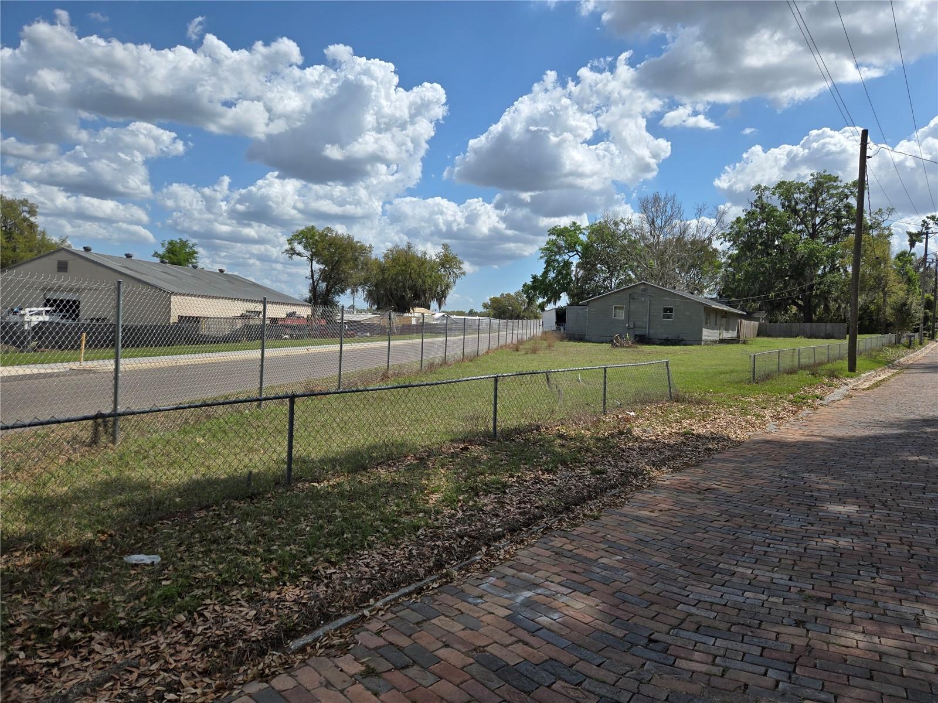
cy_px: 352
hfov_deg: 73.9
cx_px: 469
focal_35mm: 23
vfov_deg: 58.9
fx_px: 623
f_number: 1.8
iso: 32
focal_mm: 5.4
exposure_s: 1/2921
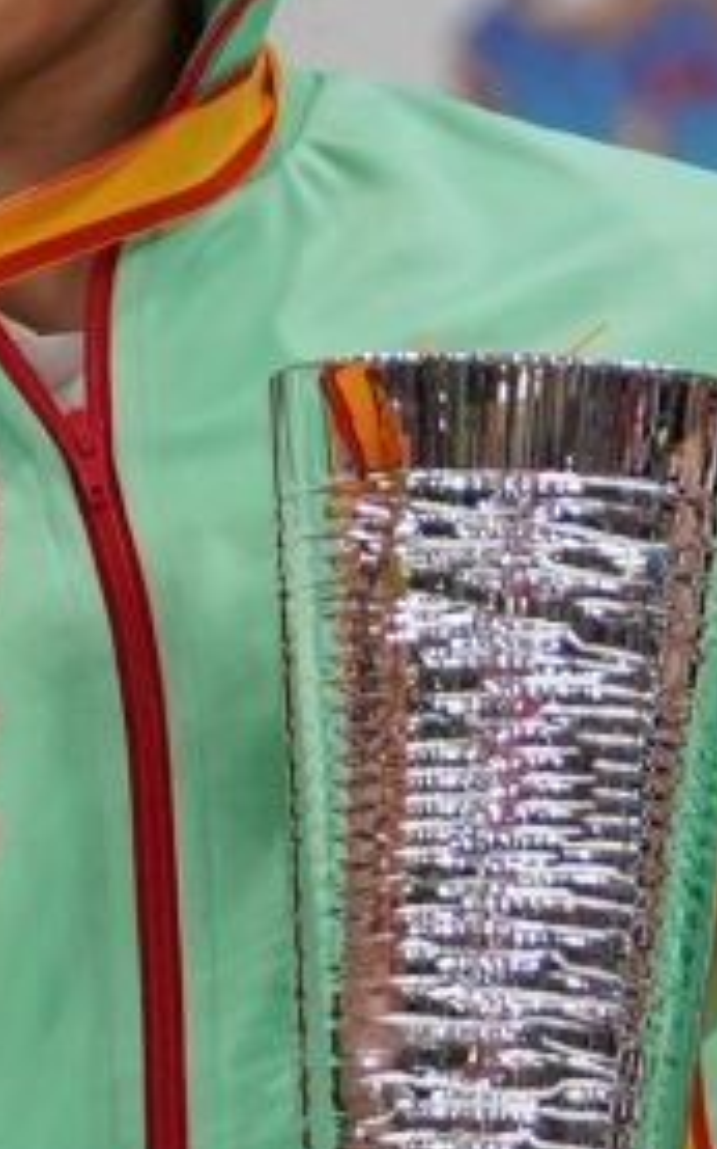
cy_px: 581
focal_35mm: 979
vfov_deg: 2.1
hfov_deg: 1.3
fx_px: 30624
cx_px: 54
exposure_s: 1/250
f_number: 2.8
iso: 800
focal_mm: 148
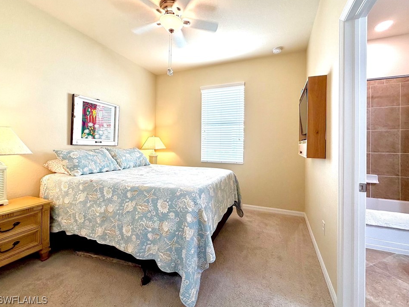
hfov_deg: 98.1
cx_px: 214
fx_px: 177
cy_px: 145
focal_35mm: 15
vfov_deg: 81.7
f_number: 2.2
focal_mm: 2.22
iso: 160
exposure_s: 1/120
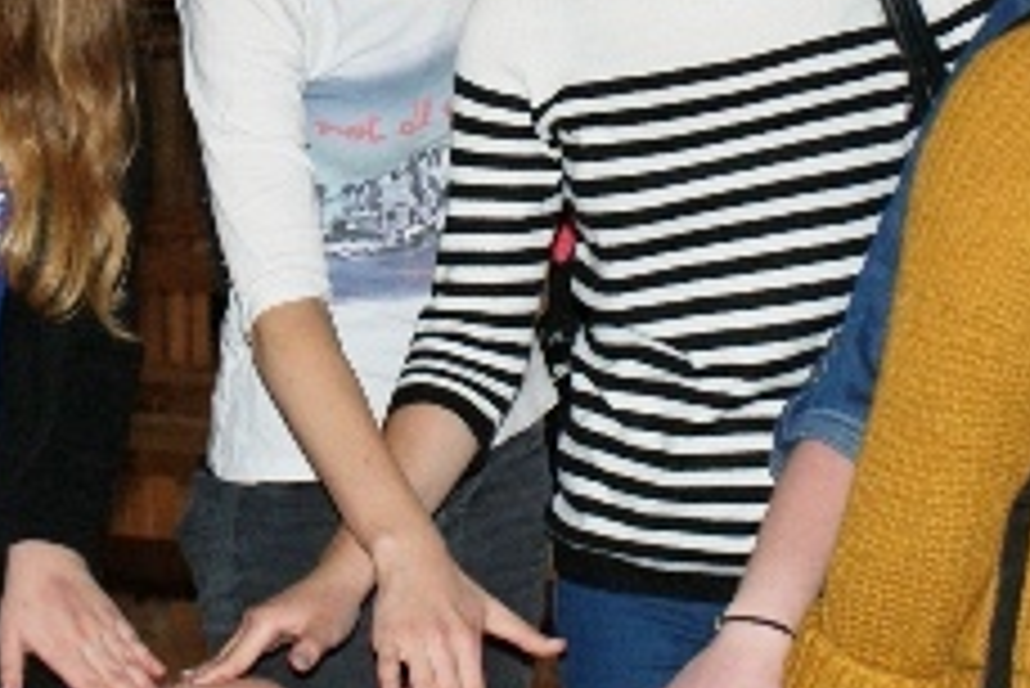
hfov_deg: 16.2
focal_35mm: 126
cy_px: -29
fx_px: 3607
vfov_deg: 10.8
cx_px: 459
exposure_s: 1/60
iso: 400
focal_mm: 30
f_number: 5
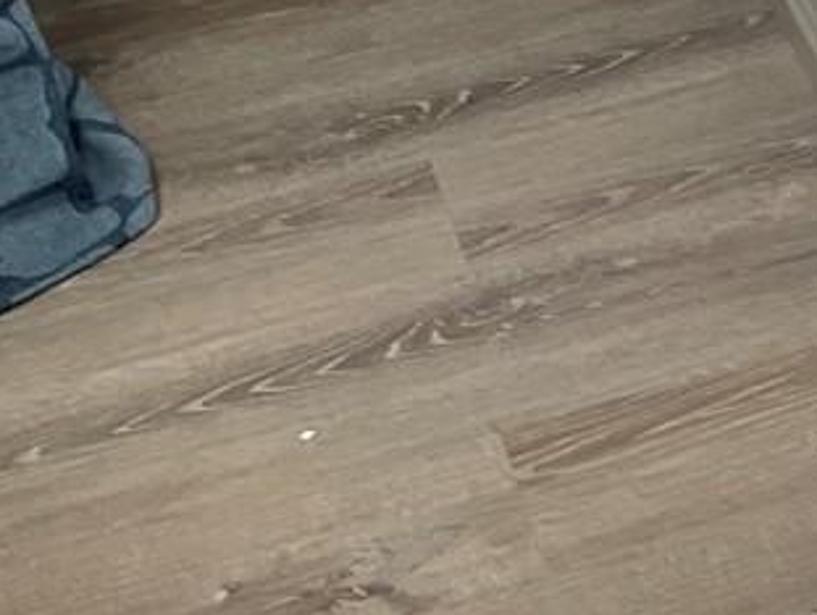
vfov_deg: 8.9
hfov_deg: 11.2
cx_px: 1926
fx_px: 3521
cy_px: -915
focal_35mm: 149
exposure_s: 1/233
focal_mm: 3
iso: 16
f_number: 1.8
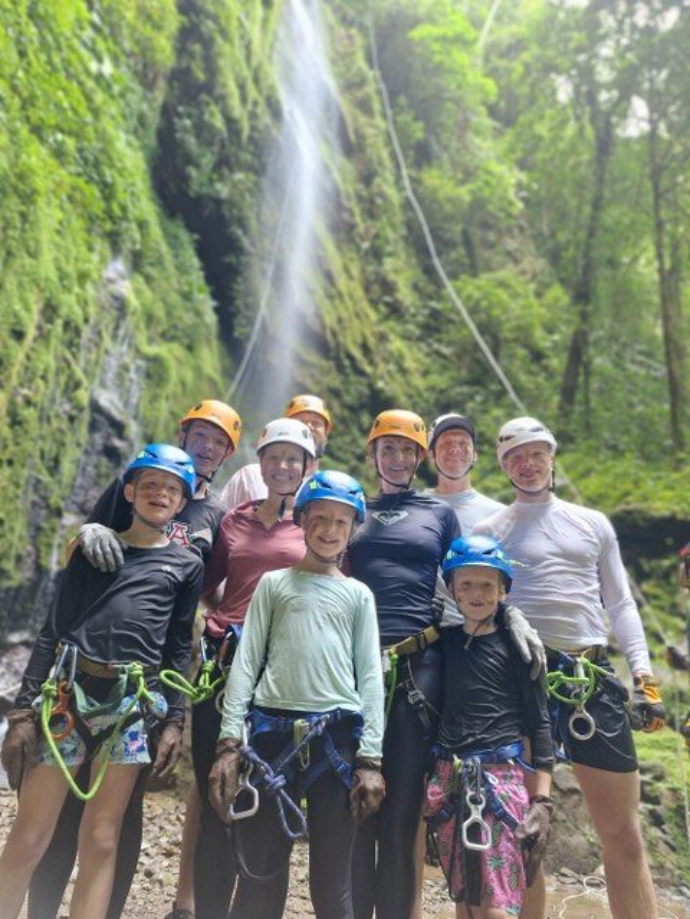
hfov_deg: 58.9
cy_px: 460
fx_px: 611
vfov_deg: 73.9
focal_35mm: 23
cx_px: 345
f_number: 1.8
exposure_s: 1/120
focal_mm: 5.54
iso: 320
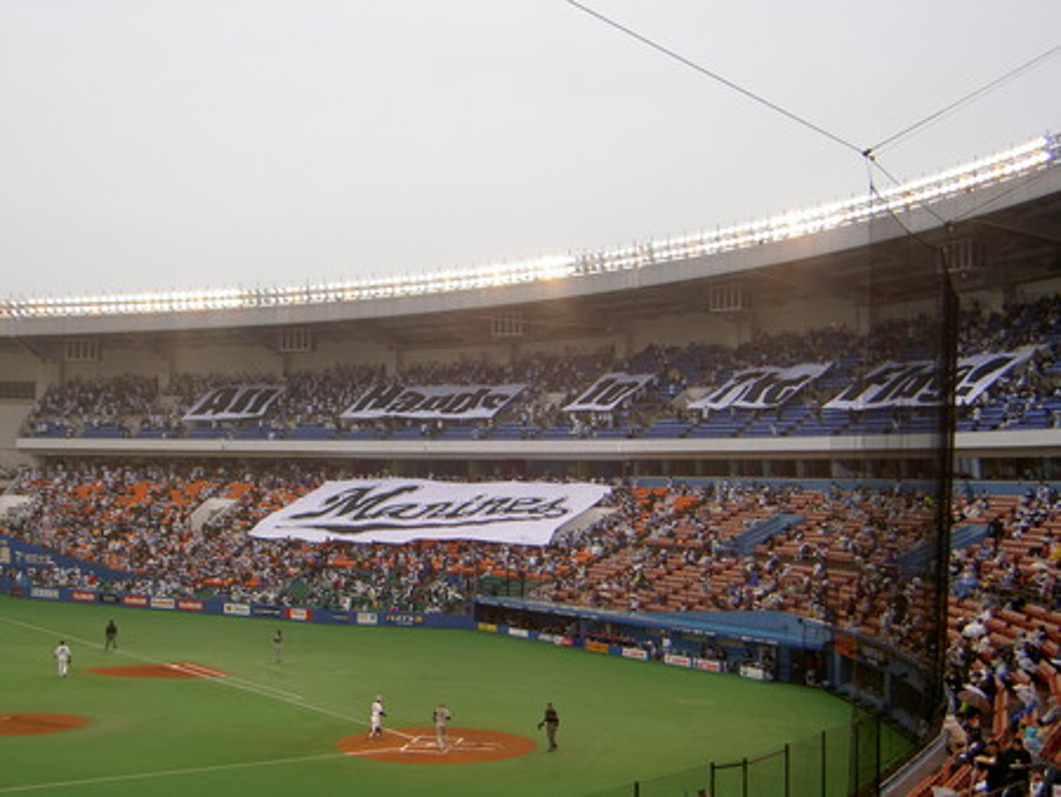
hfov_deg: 40.4
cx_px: 530
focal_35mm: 47
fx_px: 1441
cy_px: 398
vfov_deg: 30.9
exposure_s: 1/125
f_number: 3.4
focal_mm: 7.7
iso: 50
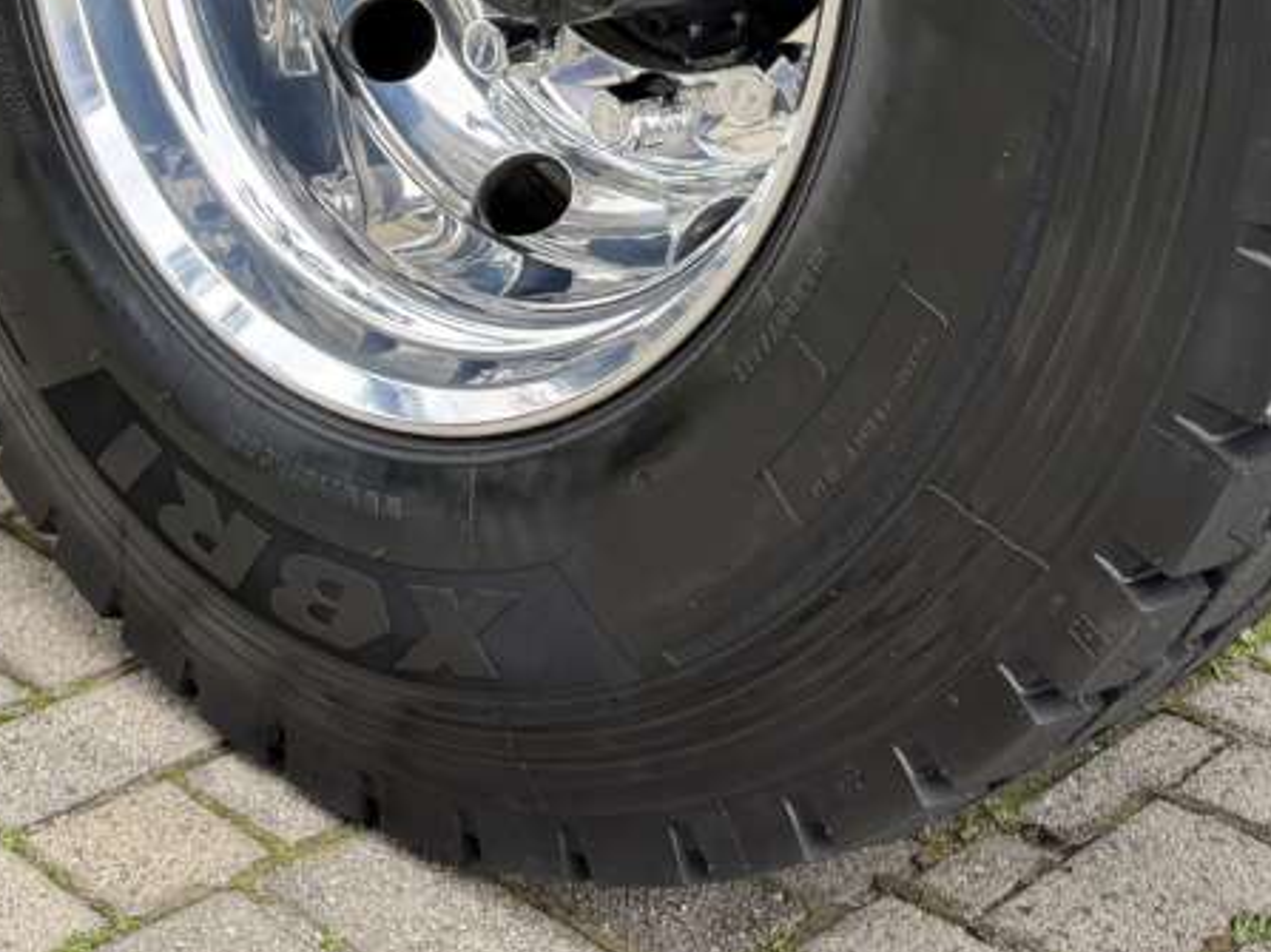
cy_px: -125
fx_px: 2129
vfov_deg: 23.5
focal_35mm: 58
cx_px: 310
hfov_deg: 32.6
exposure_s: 1/182
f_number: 1.78
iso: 80
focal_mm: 6.76
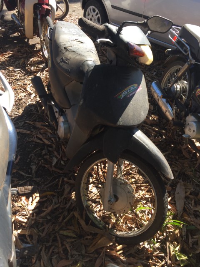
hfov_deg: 48.2
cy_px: 134
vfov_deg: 61.7
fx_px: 223
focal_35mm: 29
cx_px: 100
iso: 32
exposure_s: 1/350
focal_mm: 4.15
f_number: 2.2
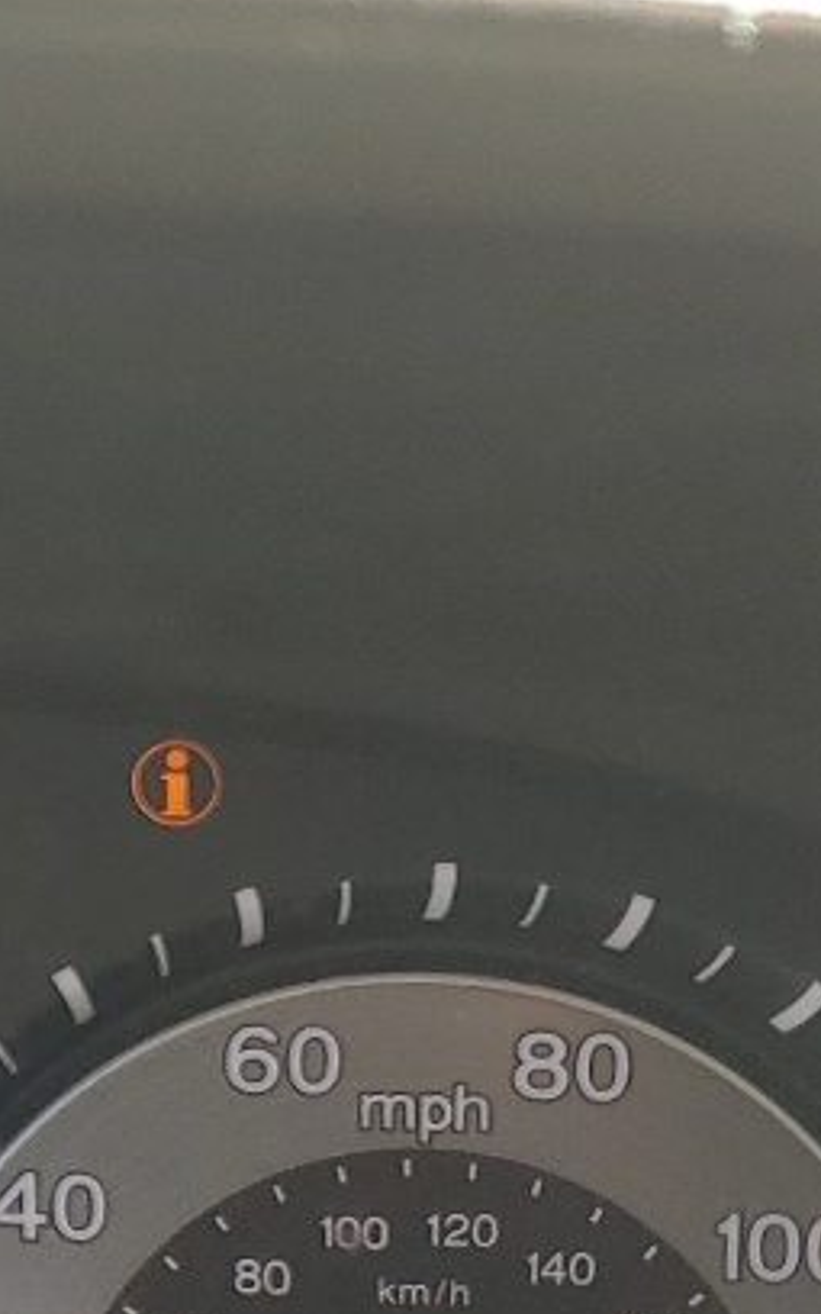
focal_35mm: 108
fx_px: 3866
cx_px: -496
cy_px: 1027
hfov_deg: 11.5
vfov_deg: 19.1
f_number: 1.5
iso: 50
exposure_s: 1/238
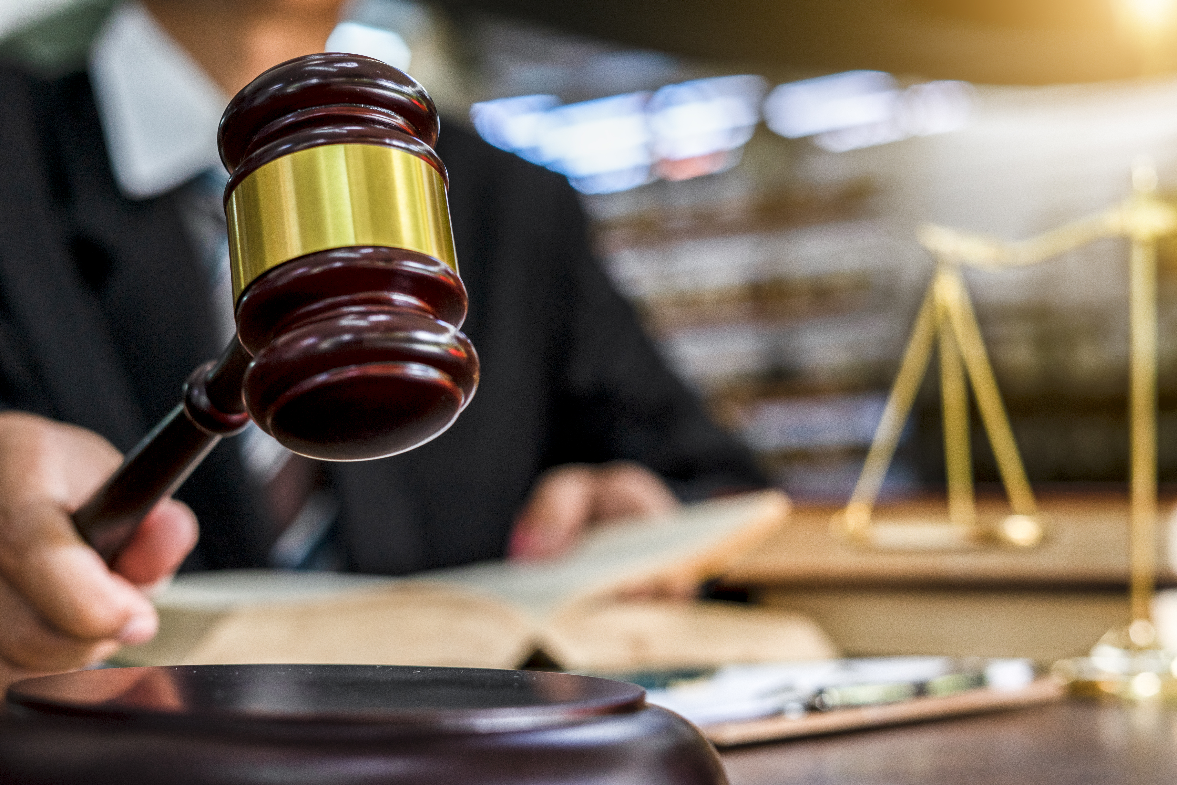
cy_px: 392
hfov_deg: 39.6
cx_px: 588
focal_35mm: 50
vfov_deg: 27.0
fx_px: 1635
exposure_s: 1/80
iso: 400
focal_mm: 50
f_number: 4.5
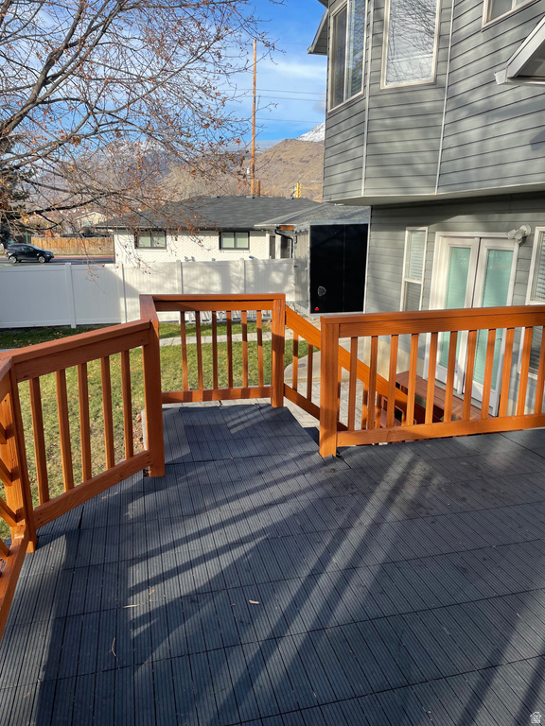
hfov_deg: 53.1
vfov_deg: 67.3
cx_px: 272
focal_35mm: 26
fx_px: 546
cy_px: 363
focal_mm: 4.2
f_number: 1.6
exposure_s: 1/1082
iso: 32
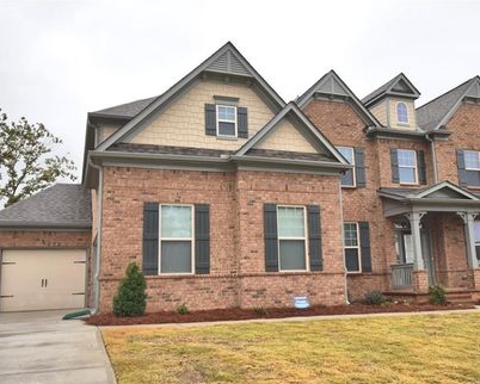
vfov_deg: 42.3
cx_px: 269
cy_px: 197
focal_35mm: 35
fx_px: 497
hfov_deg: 51.4
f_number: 5.6
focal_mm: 20
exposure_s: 1/125
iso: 140
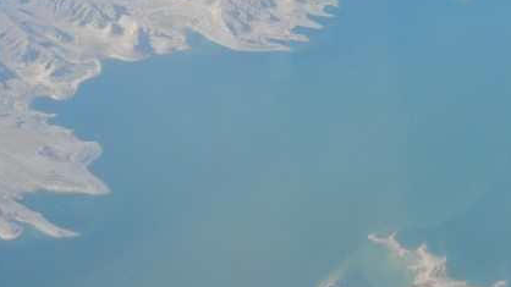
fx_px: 1409
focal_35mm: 104
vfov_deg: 11.5
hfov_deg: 20.3
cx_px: 407
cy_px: -13
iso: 160
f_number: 7.4
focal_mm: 7.1
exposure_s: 1/259
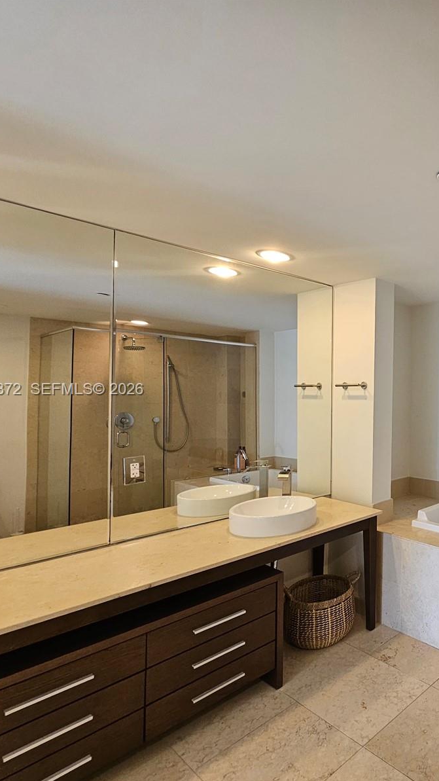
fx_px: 393
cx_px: 463
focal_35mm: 19
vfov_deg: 89.6
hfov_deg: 46.1
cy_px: 390
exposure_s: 1/60
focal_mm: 2.2
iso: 200
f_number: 2.2
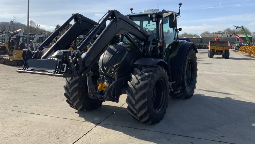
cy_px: 58
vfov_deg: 36.6
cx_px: 128
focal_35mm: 32
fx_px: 216
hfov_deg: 61.0
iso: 16
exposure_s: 1/2427
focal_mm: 3
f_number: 1.8
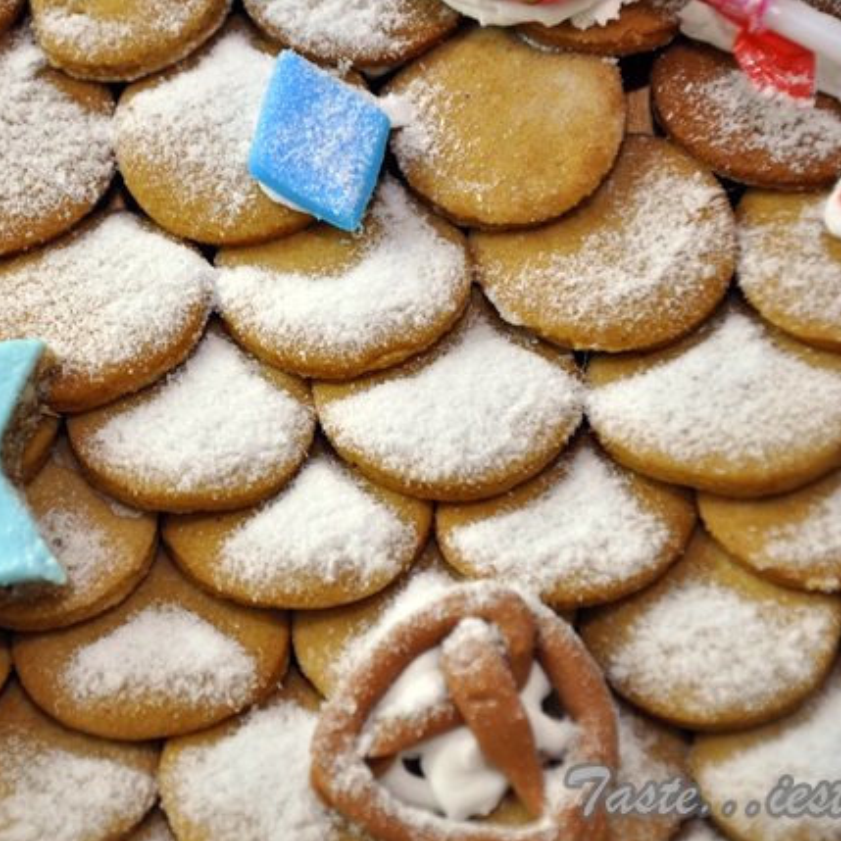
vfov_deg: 8.6
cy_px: 421
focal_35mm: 203
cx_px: 223
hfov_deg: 8.6
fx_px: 5570
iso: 640
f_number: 5.6
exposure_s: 1/125
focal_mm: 105
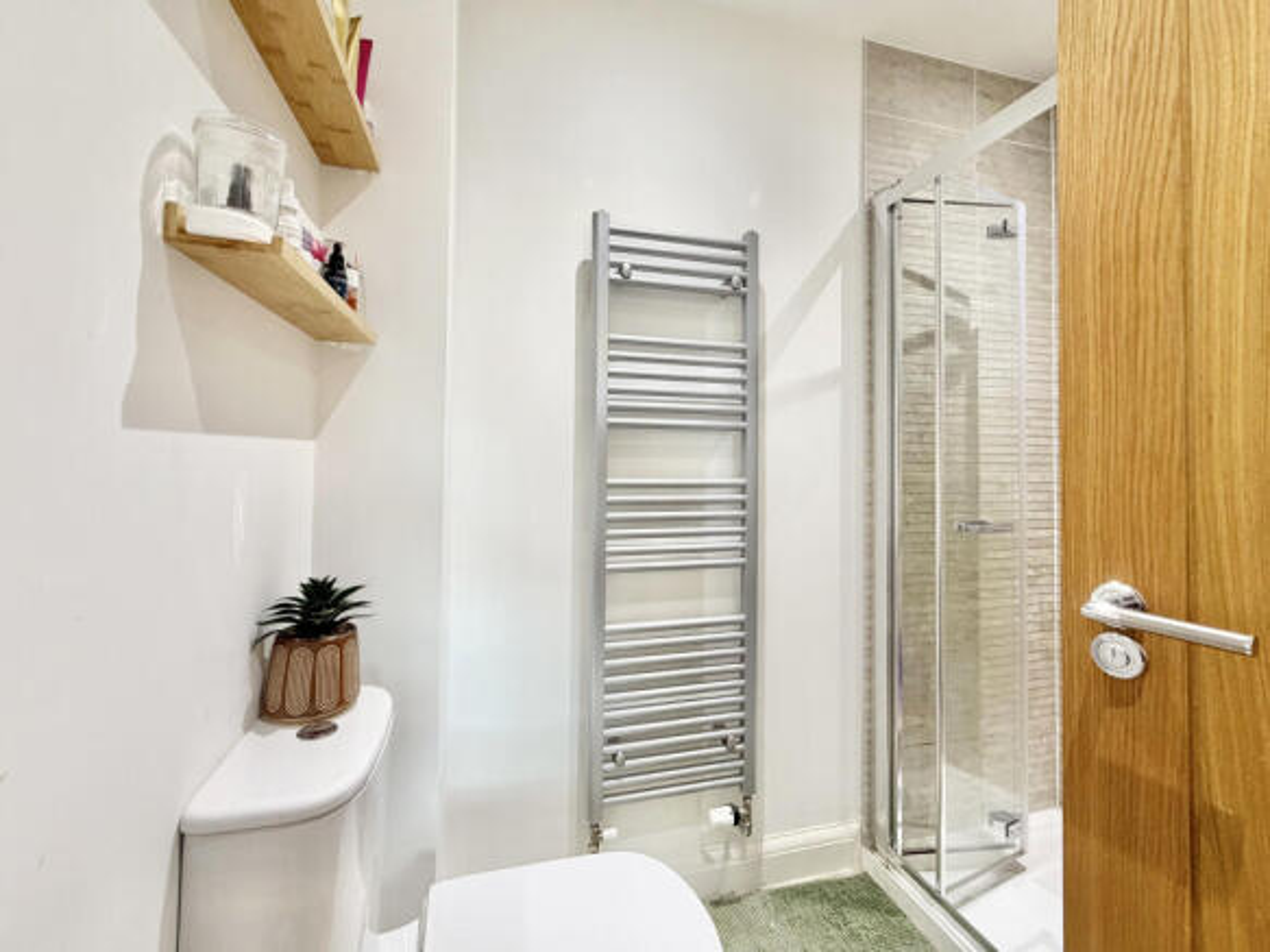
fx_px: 514
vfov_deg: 85.7
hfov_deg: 102.1
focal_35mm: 14
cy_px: 476
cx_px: 635
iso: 200
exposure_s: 1/50
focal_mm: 2.22
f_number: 2.2
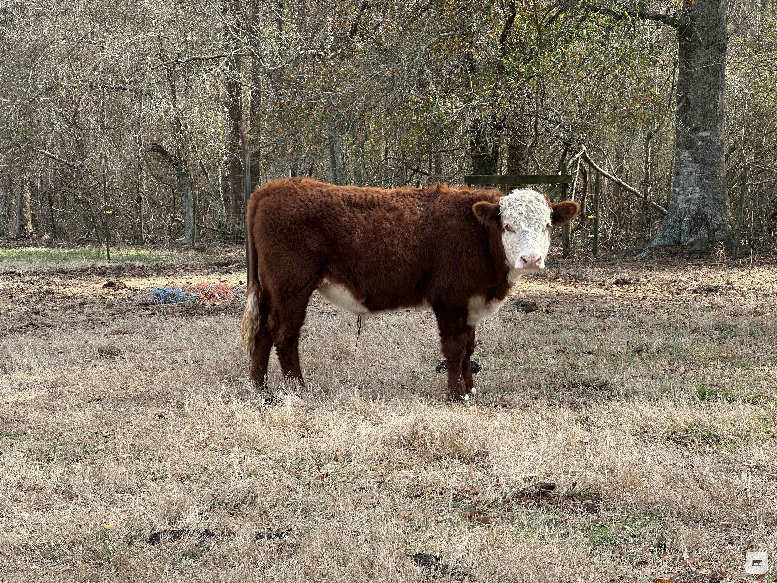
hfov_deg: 25.3
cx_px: 388
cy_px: 292
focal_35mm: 77
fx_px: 1728
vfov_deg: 19.1
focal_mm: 9
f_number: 2.8
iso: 32
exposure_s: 1/178
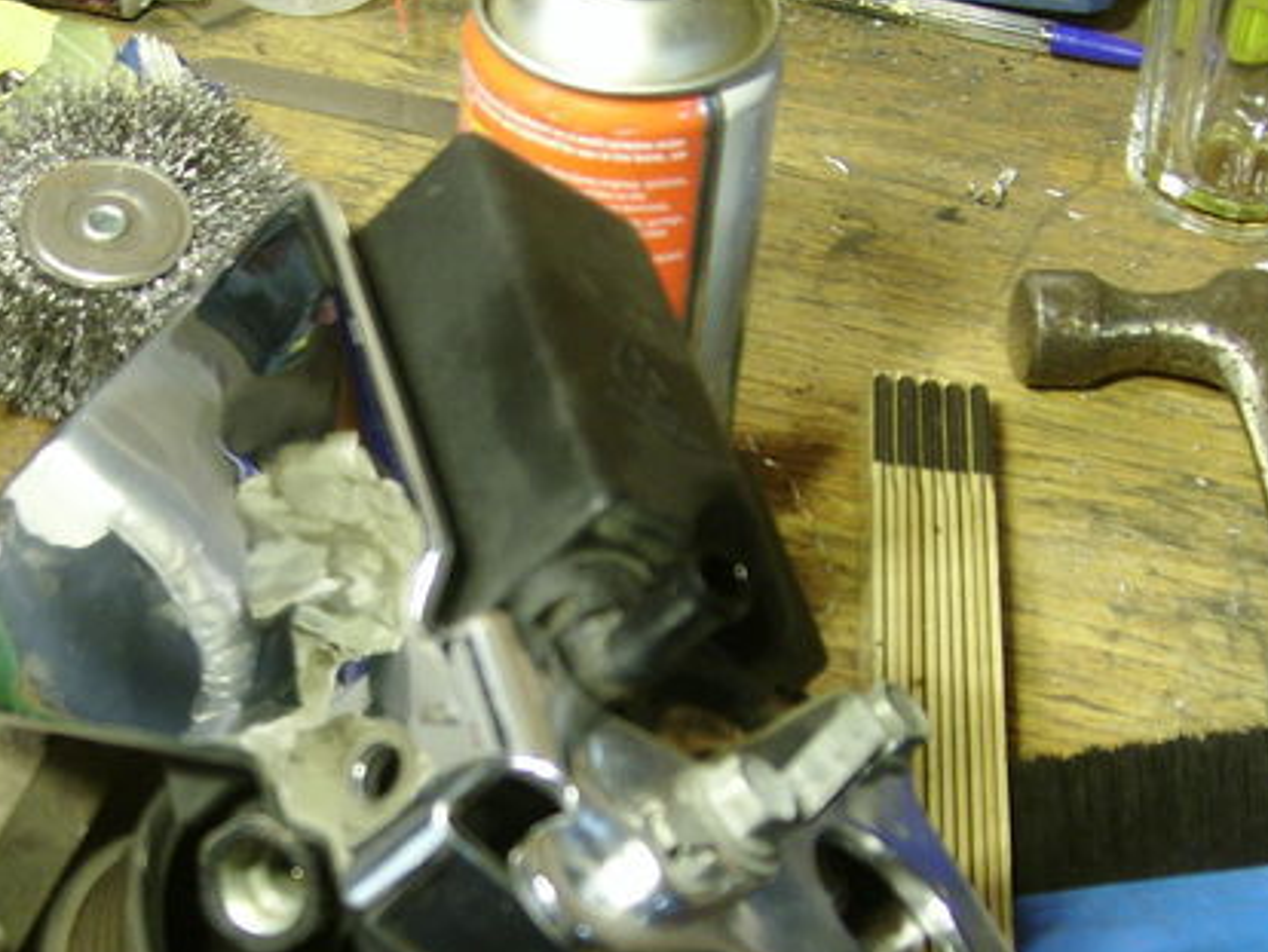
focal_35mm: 85
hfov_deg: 22.9
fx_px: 3115
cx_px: 383
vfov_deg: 17.3
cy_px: 670
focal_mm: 9.16
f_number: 3.4
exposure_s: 1
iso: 100
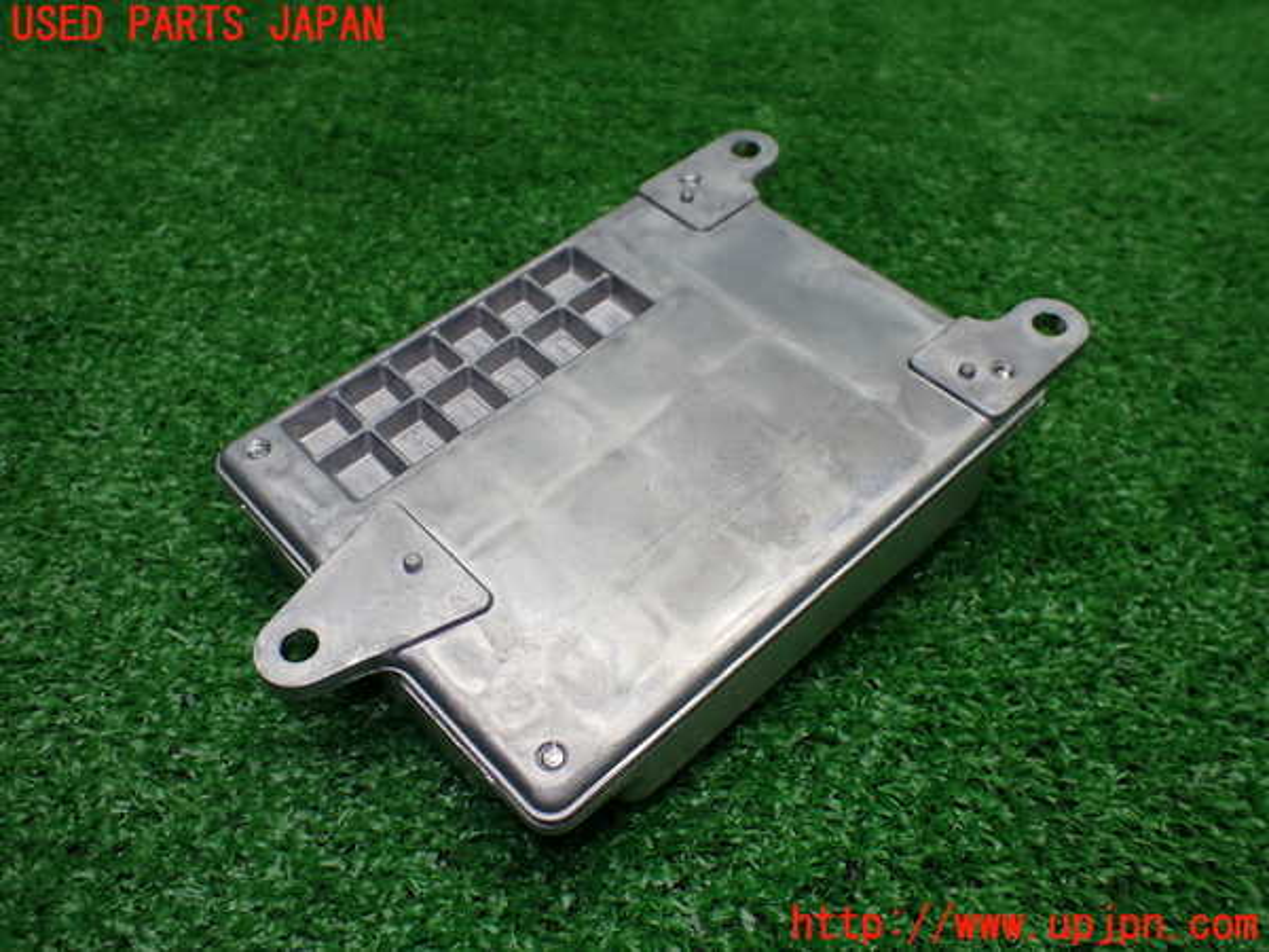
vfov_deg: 46.8
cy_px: 476
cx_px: 634
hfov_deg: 60.0
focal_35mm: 30
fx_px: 1100
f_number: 2.3
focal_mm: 5.4
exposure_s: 1/125
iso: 160
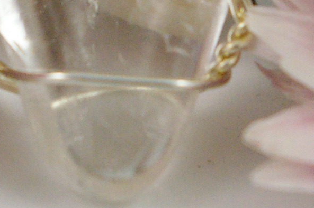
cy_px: -150
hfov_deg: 4.9
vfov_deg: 3.3
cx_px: 111
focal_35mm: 419
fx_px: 3646
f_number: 8
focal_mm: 55
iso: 1600
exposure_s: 1/125
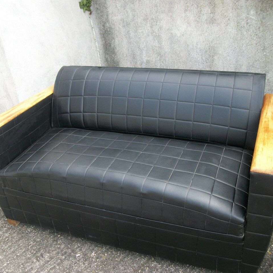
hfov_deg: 43.8
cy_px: 137
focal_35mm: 38
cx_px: 118
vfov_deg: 43.9
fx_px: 339
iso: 80
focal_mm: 5.7
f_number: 2.9
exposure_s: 1/200
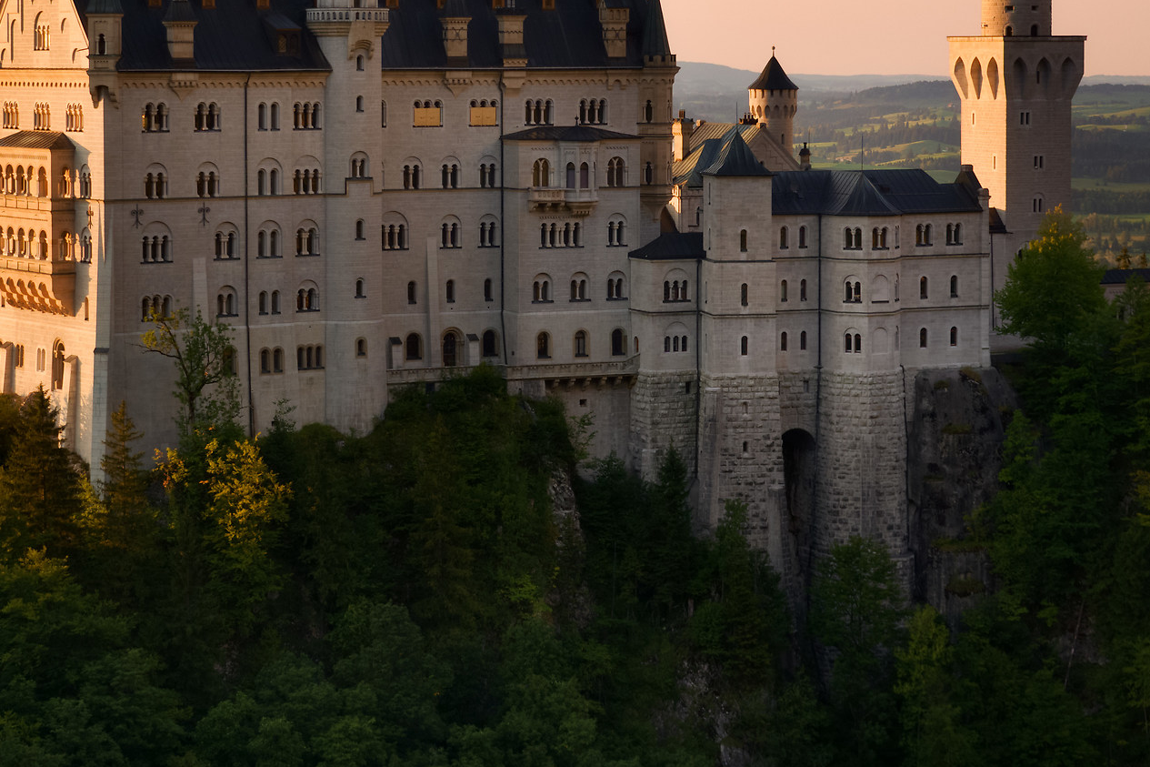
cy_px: 158
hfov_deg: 21.9
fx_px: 2970
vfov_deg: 14.6
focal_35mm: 93
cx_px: 480
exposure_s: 1/200
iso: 80
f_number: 4
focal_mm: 18.63
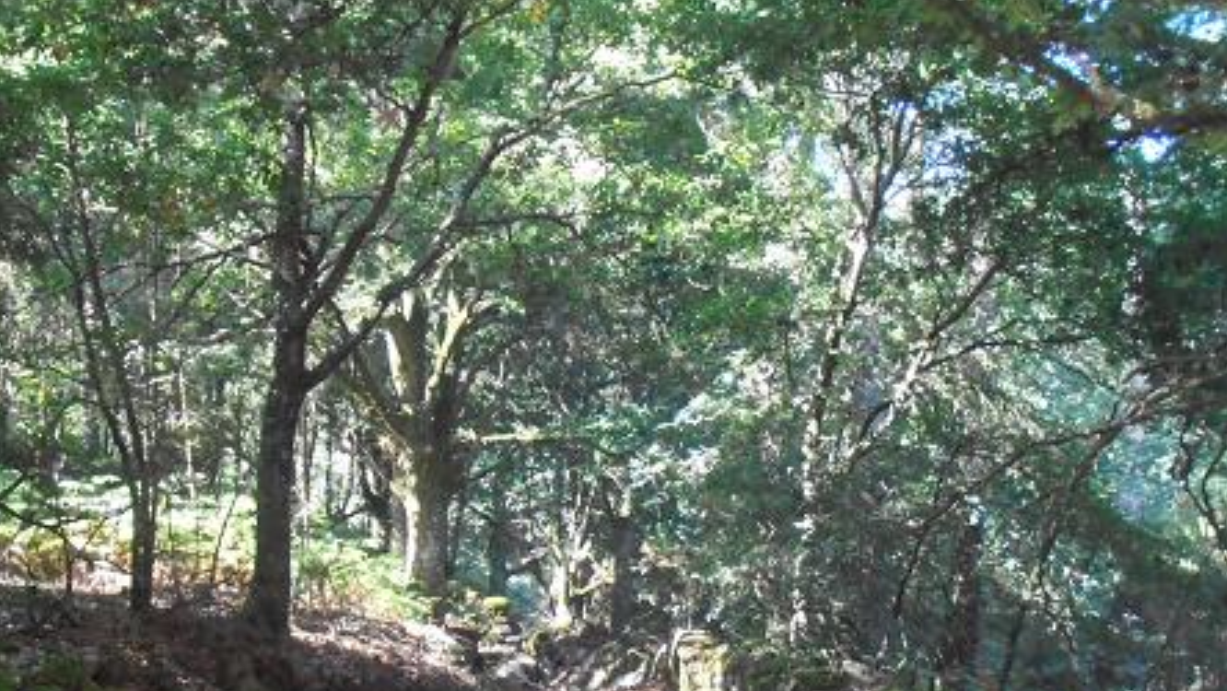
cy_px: 525
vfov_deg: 20.9
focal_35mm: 57
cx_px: 591
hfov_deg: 36.6
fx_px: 1855
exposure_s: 1/160
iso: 800
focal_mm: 7.87
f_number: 4.2
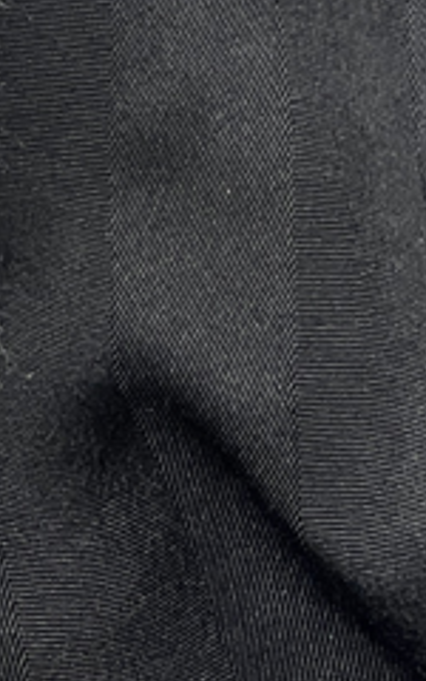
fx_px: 2563
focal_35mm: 138
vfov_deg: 14.3
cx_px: -770
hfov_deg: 8.3
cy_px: -306
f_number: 1.6
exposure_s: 1/60
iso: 125
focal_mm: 5.1
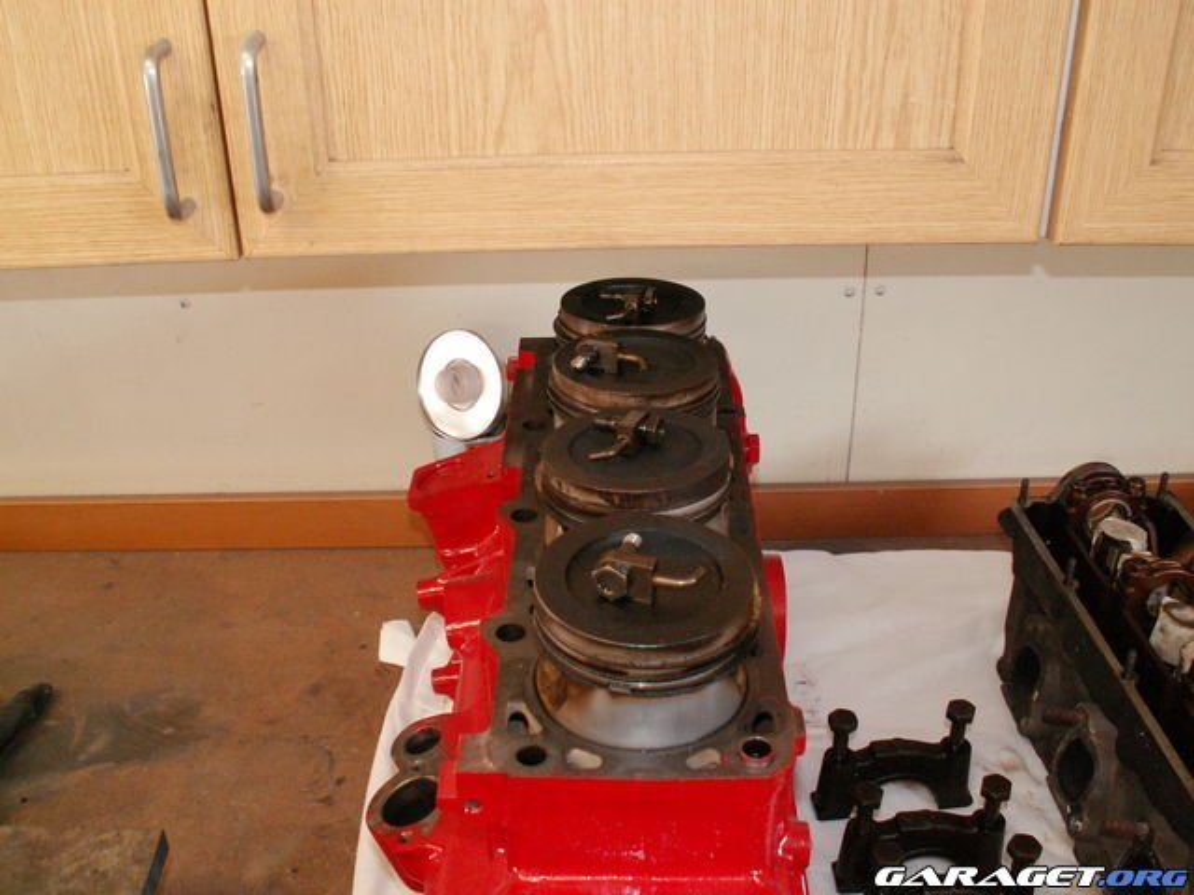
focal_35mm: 35
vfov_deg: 40.7
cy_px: 448
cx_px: 597
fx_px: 1207
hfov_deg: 52.6
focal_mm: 5.86
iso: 160
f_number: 2.8
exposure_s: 1/40
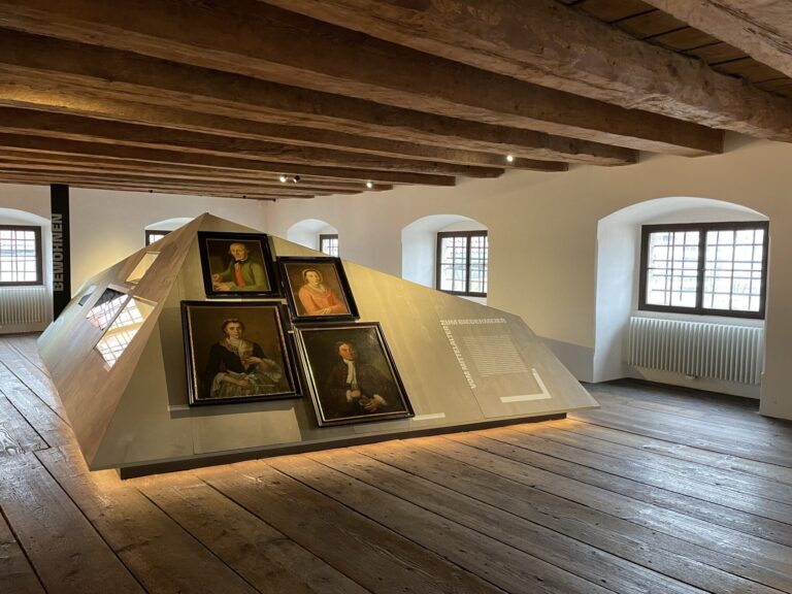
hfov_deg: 67.3
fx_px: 595
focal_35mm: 26
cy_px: 297
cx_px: 396
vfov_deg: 53.1
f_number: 1.6
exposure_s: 1/48
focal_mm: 4.2
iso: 250
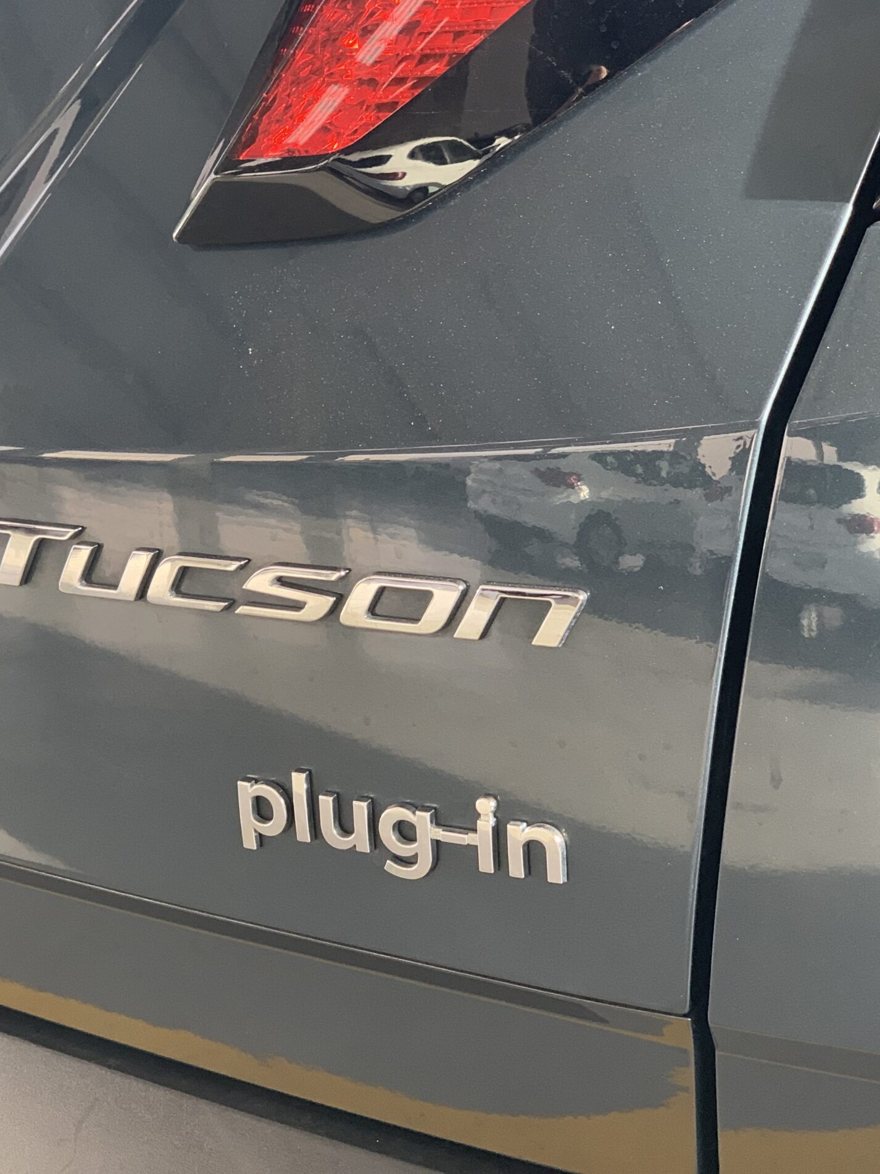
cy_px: 582
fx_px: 2373
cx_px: 222
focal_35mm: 70
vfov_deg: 27.8
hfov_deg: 20.8
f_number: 2.4
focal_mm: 6
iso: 125
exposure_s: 1/122
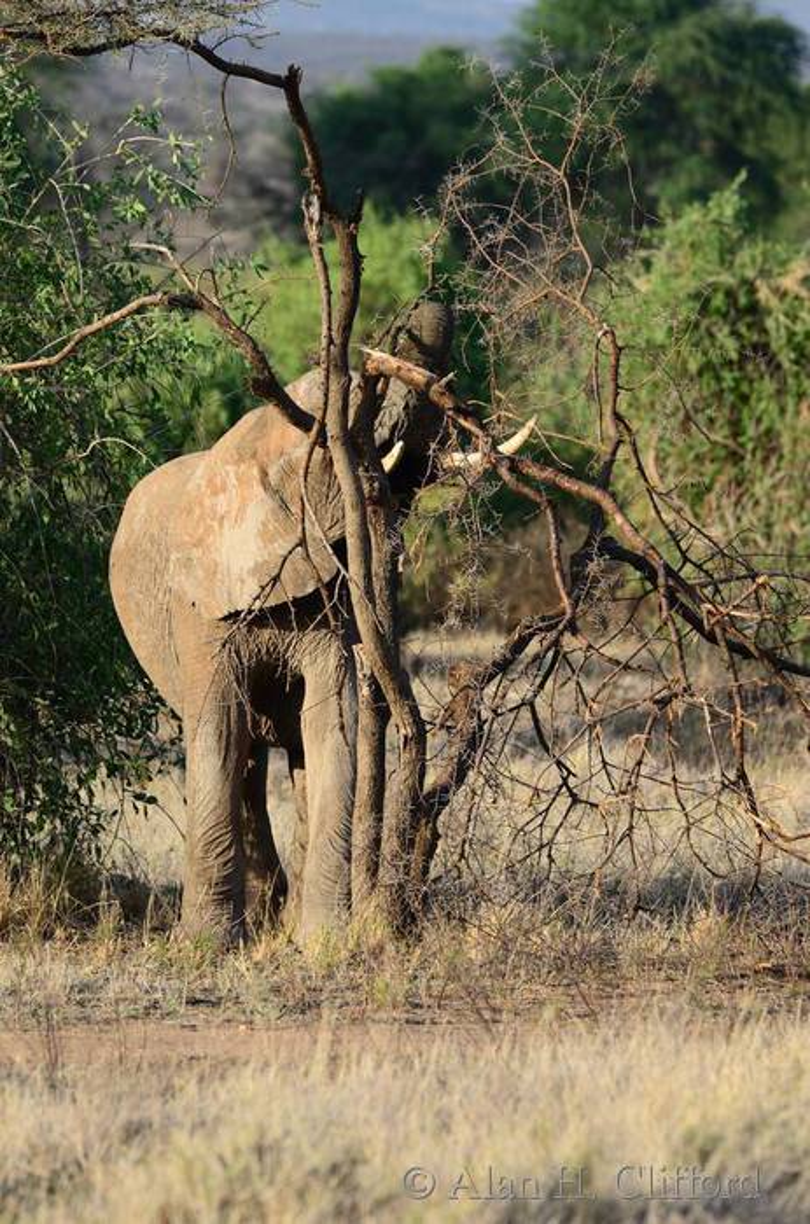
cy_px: 612
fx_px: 12216
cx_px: 405
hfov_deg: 3.8
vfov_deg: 5.7
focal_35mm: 360
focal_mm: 240
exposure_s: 1/400
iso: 180
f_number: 5.3
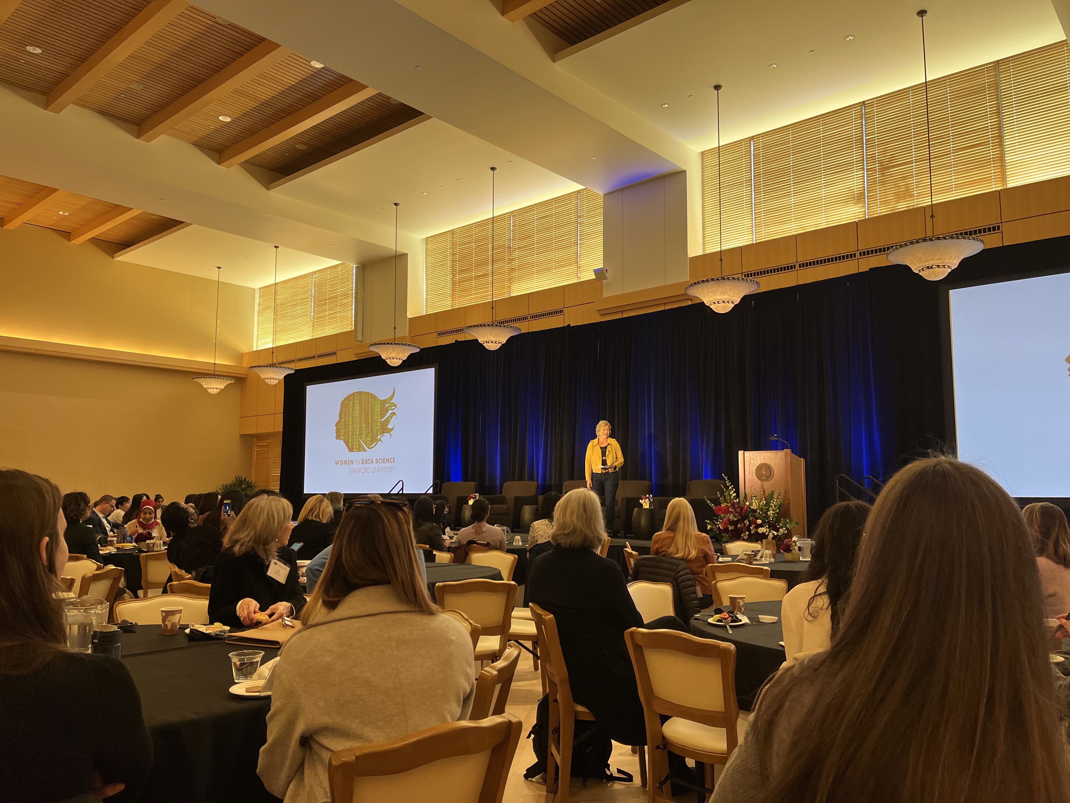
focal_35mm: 26
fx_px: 804
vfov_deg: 53.1
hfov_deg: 67.3
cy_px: 402
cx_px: 535
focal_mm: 5.1
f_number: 1.6
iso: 100
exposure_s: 1/120
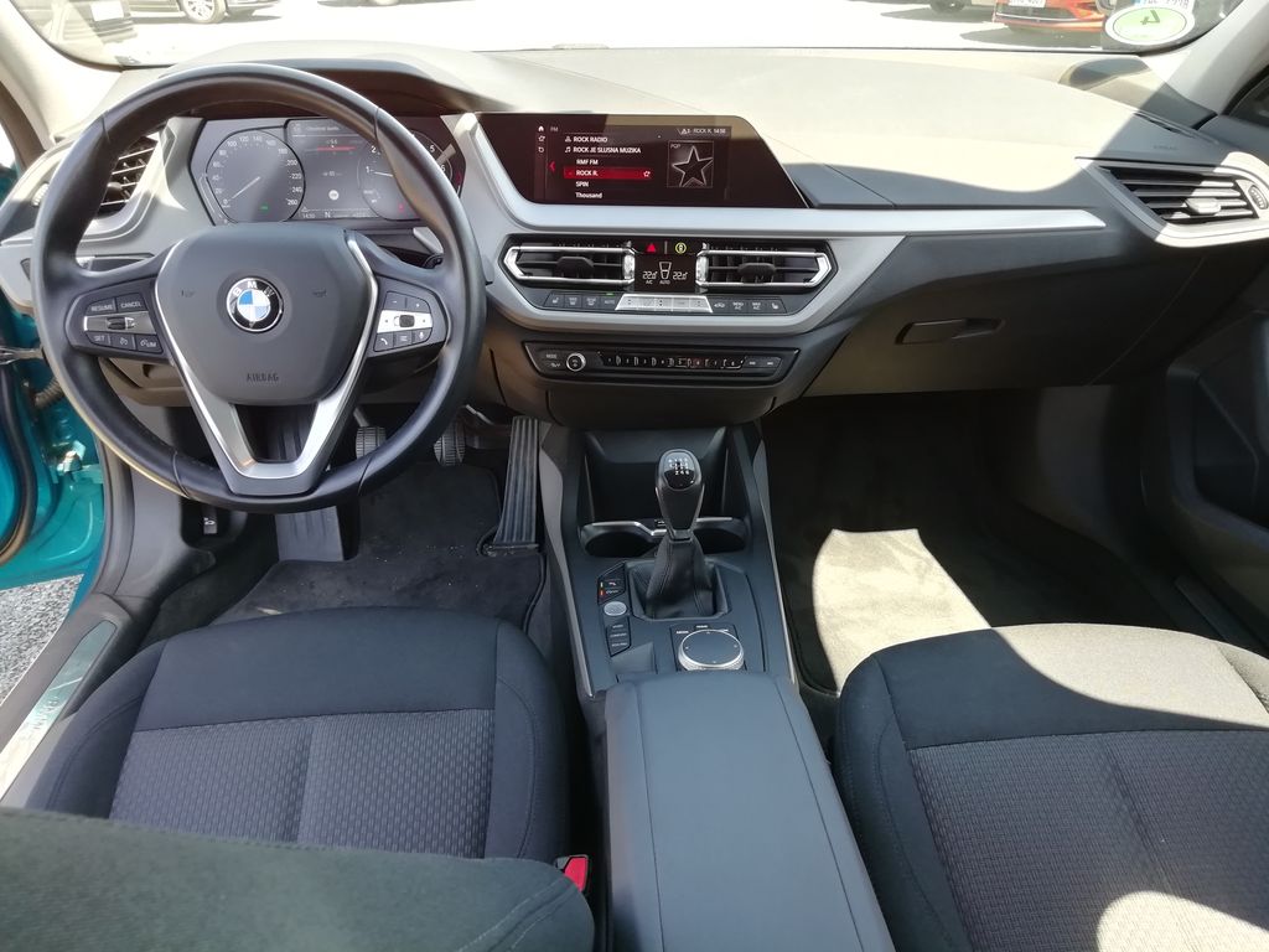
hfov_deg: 67.3
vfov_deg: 53.1
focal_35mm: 26
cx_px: 634
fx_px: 953
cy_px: 476
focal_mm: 3.21
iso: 80
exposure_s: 1/60
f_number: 2.2
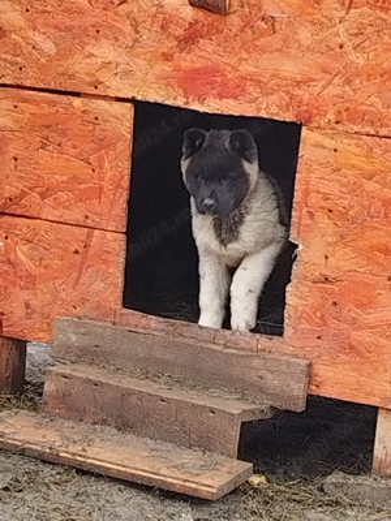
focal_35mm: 145
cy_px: 260
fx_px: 2184
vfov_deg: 13.6
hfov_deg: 10.2
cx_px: 196
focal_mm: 4.95
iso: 286
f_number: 1.9
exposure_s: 1/100
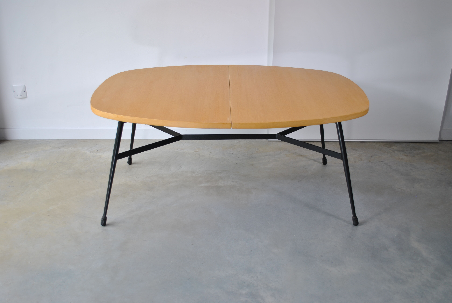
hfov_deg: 53.1
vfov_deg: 37.0
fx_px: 453
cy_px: 152
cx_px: 226
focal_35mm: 36
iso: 100
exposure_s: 1/50
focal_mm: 24
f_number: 4
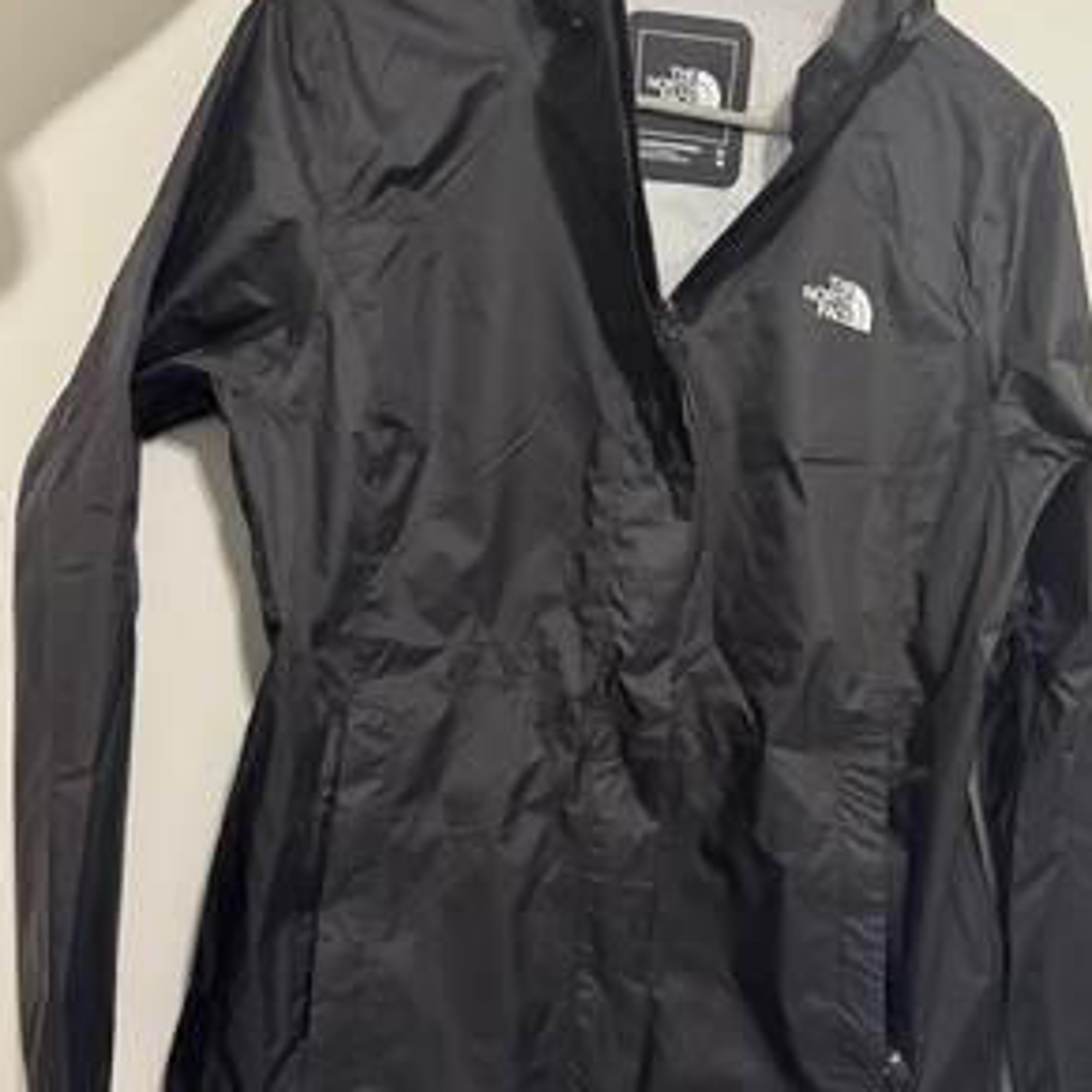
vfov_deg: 49.3
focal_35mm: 33
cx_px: 600
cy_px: 681
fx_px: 1178
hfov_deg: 49.7
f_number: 1.78
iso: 800
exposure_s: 1/59
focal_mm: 6.76
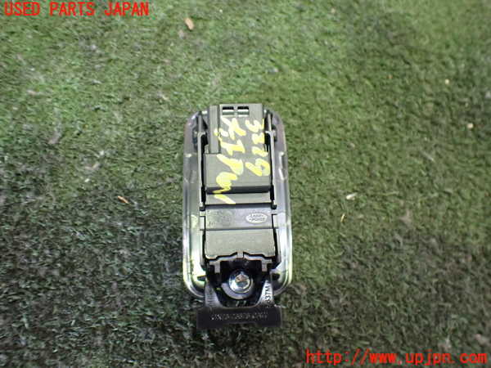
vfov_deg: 46.8
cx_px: 246
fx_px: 426
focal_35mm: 30
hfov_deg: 60.0
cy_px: 184
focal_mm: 5.4
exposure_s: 1/40
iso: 800
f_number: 2.3
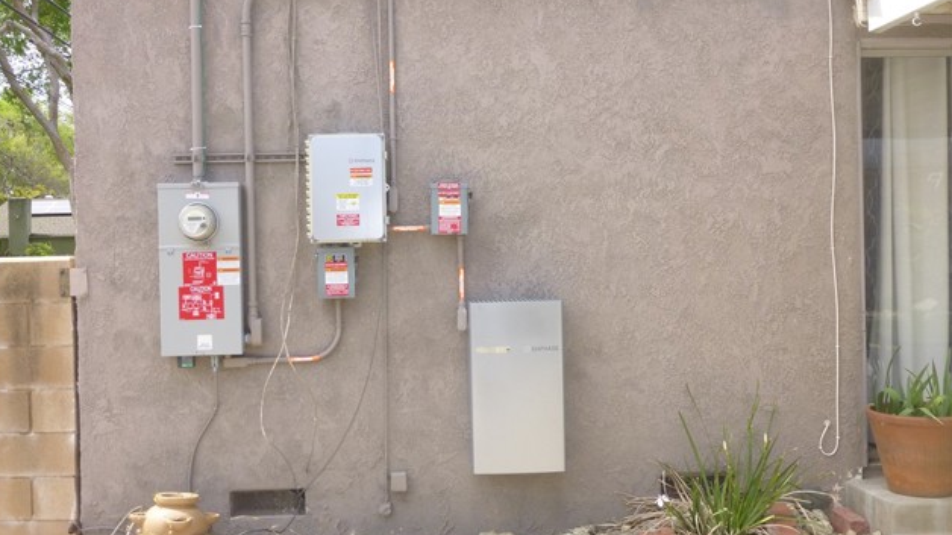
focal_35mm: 40
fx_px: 1010
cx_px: 468
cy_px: 259
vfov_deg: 29.7
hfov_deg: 50.5
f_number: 3.6
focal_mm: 6.5
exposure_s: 1/400
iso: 100
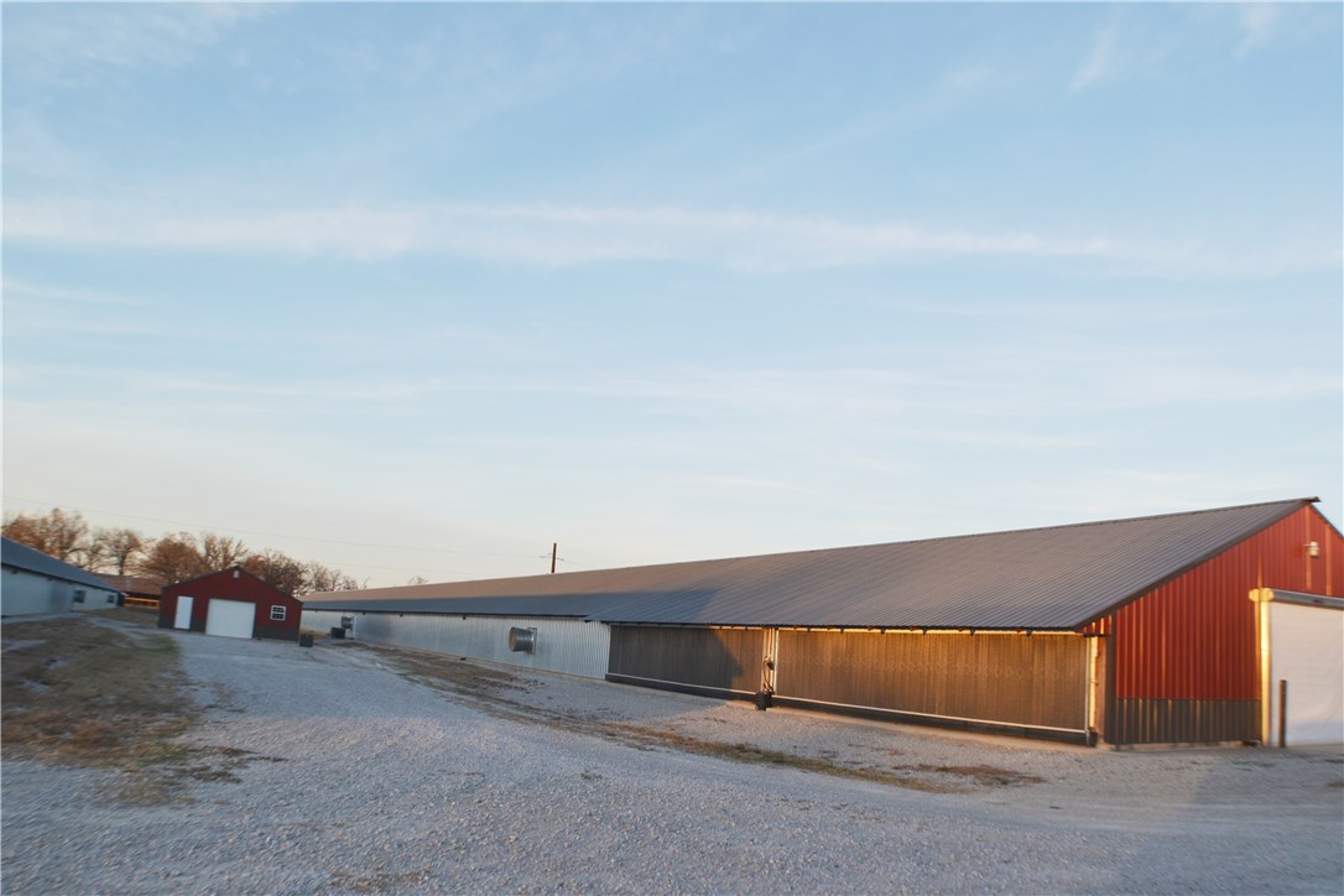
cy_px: 448
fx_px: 1344
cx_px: 672
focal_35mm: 36
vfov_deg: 36.9
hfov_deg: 53.1
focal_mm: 24
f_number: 6.3
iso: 100
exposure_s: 1/160
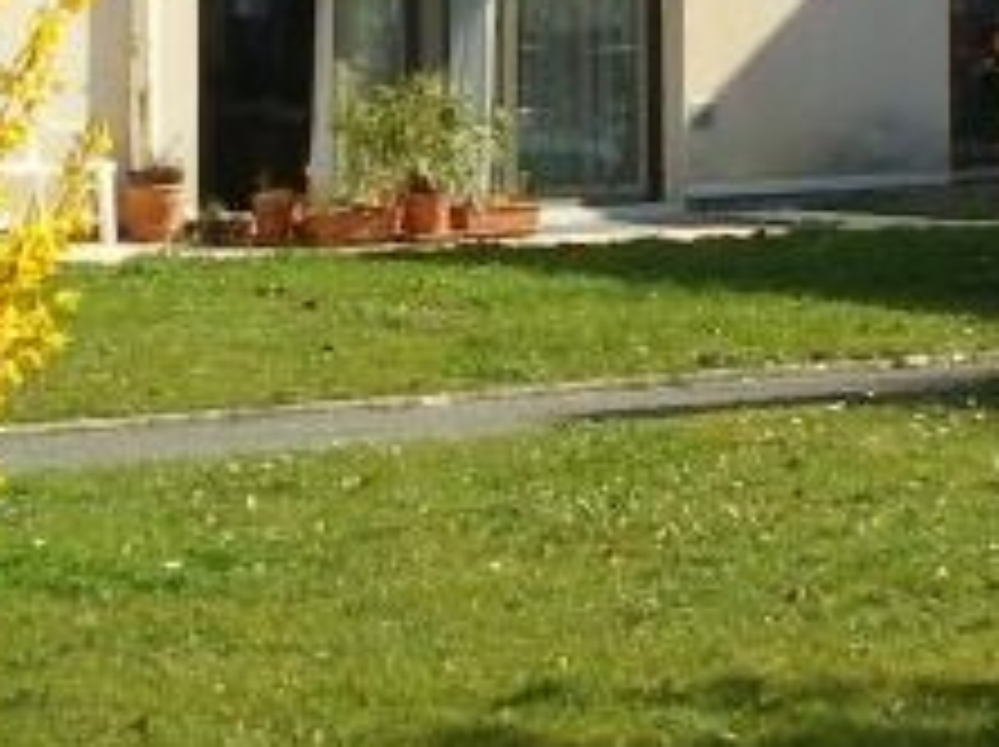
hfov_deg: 13.3
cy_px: -254
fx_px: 4267
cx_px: 691
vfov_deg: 9.8
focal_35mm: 148
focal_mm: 6.3
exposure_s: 1/400
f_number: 4.6
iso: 64
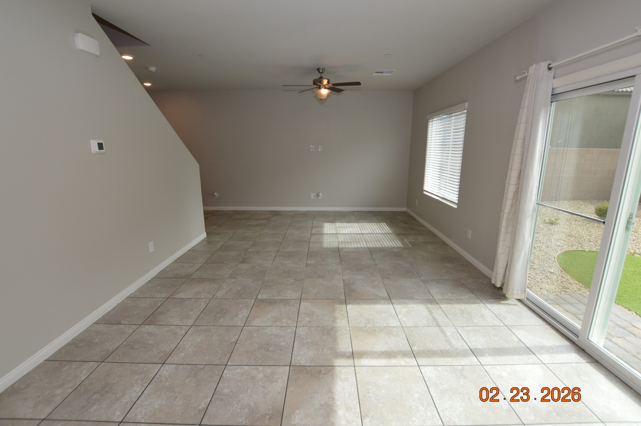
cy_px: 213
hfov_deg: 100.4
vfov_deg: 77.2
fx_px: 267
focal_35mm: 15
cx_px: 320
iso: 280
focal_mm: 10
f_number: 5.6
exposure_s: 1/125
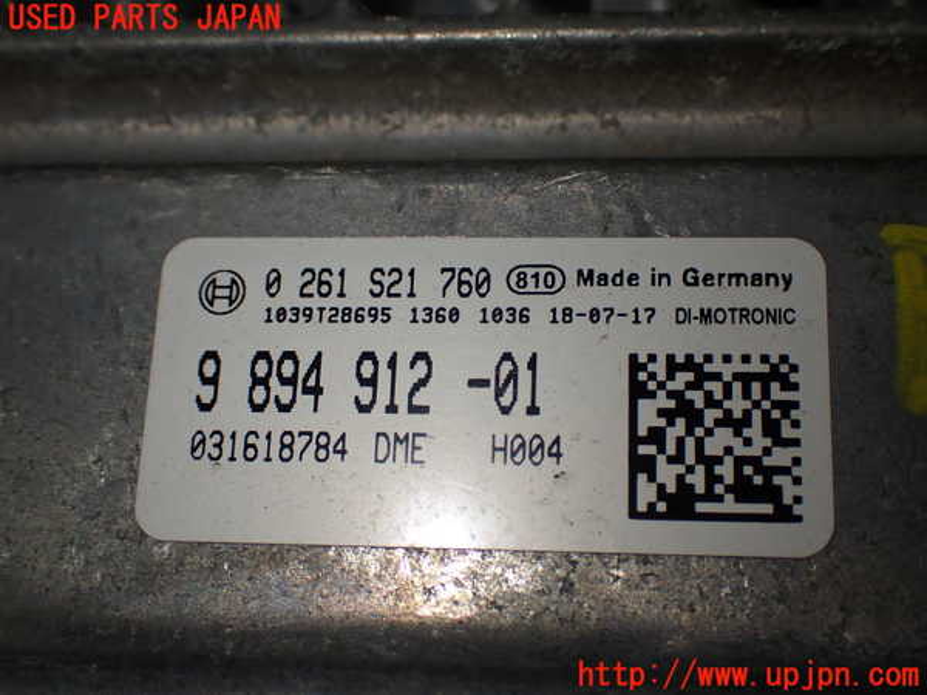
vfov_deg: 29.1
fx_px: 1339
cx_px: 464
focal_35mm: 50
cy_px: 348
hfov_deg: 38.2
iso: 125
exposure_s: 1/200
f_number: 3.2
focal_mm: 9.01
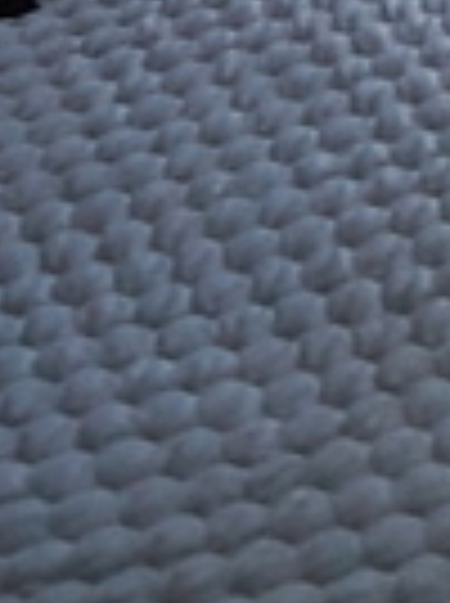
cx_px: 230
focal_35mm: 155
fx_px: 2695
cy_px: -572
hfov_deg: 9.5
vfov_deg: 11.6
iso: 160
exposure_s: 1/33
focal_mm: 2.91
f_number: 1.9
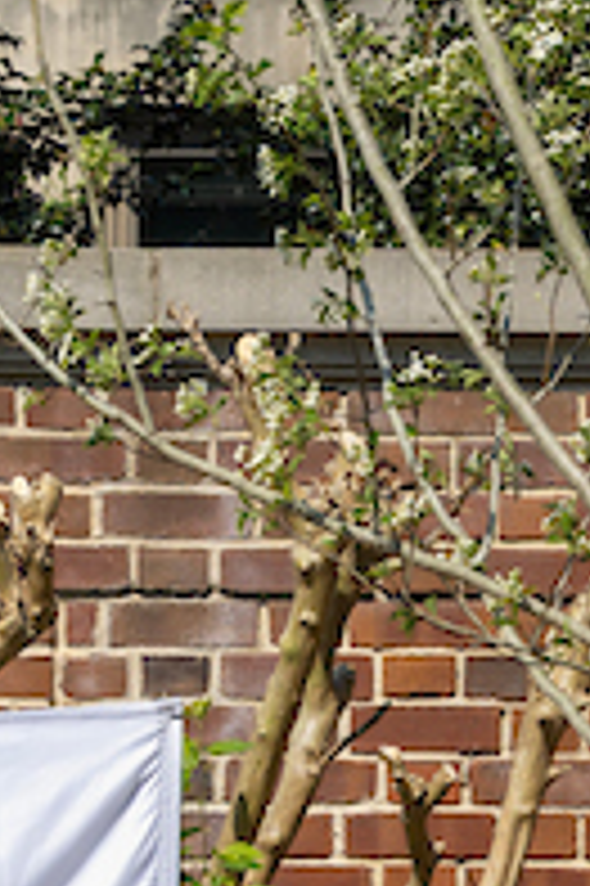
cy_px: 1151
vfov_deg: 4.1
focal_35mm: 500
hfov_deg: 2.7
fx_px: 12312
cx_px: 1054
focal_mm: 82
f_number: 7.1
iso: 40
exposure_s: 1/250
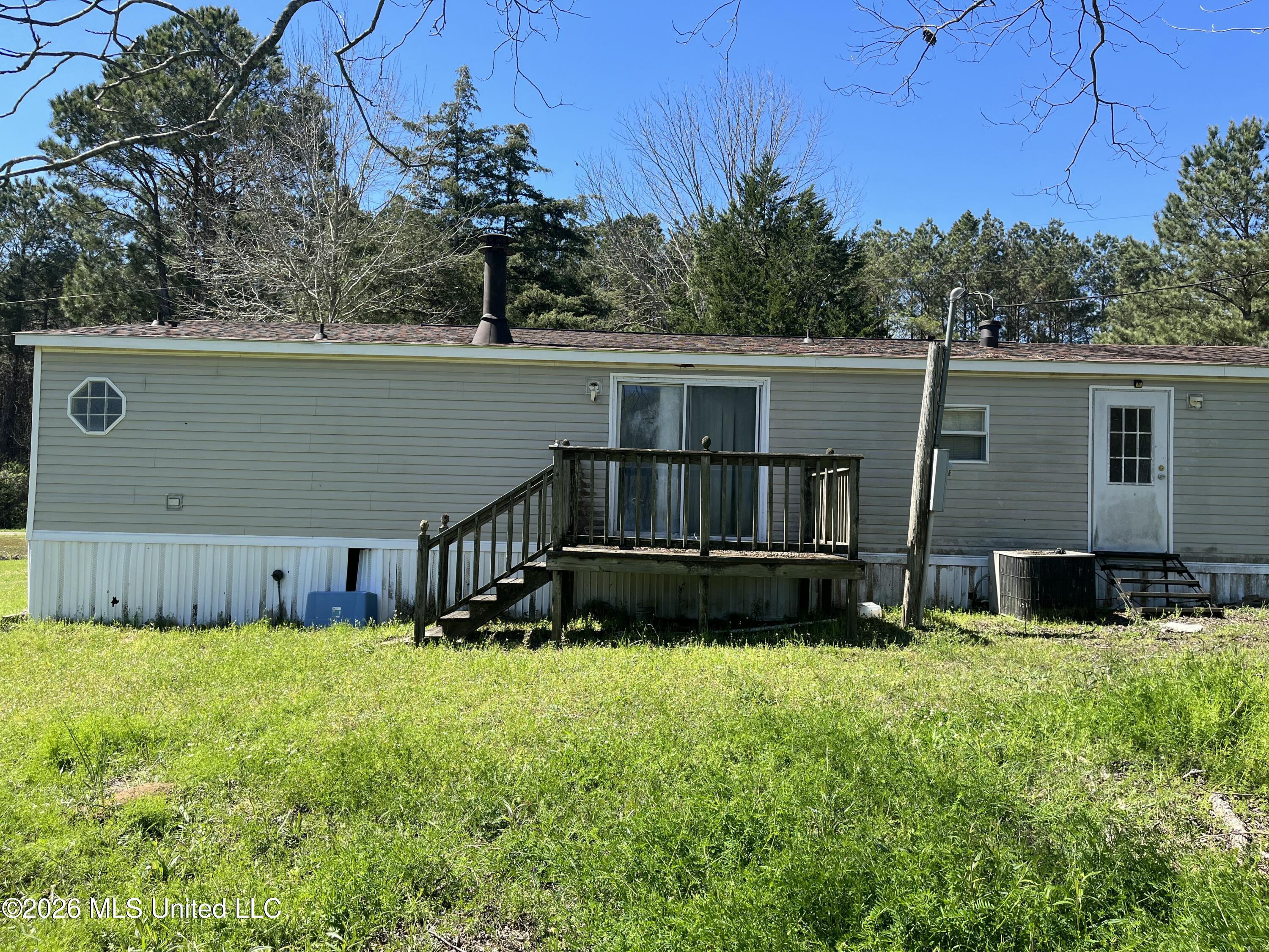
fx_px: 953
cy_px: 476
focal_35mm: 26
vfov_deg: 53.1
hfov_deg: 67.3
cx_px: 634
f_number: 1.6
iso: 50
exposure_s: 1/1441
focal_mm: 5.1
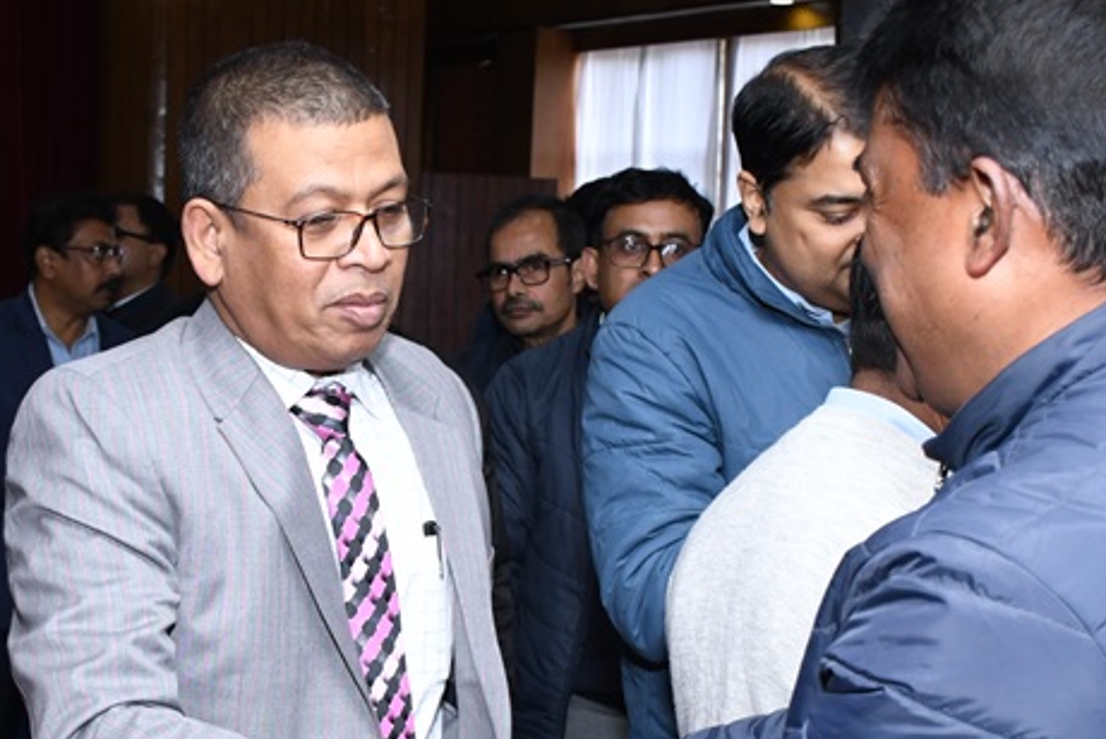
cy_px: 561
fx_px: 2521
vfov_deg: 16.6
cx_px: 435
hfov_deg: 24.7
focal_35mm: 82
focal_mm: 23
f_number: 5
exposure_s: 1/125
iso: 1000
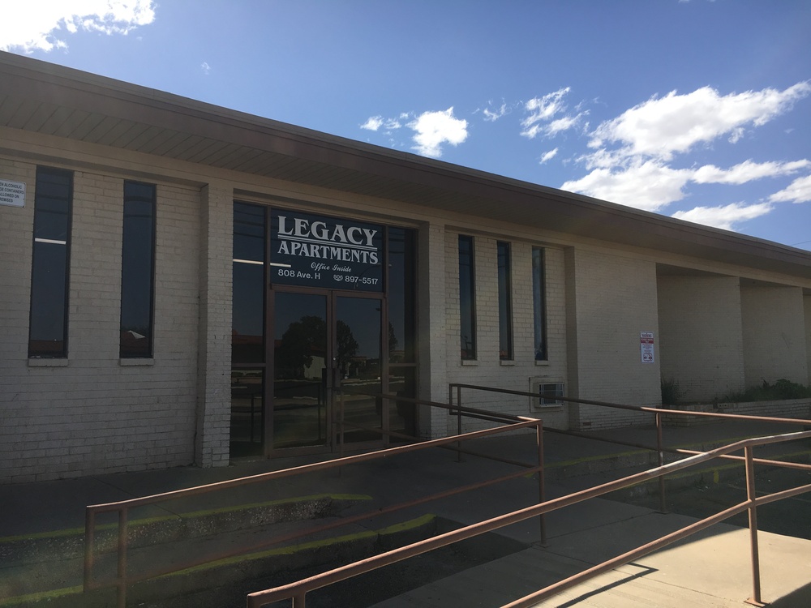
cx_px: 406
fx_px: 679
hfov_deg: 61.7
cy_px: 304
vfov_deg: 48.2
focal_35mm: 29
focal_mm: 4.15
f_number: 2.2
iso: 25
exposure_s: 1/1425
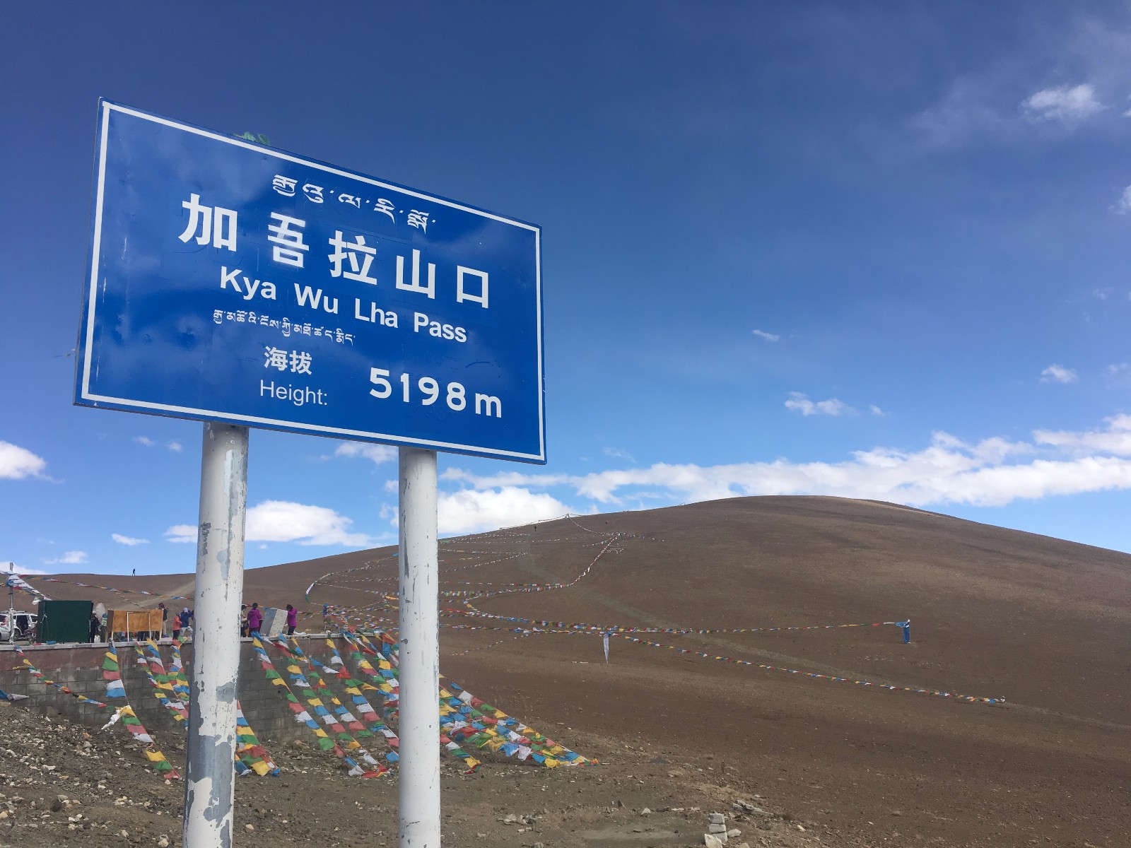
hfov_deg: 61.7
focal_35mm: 29
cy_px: 424
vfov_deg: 48.2
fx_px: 948
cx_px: 566
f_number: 2.2
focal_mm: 4.15
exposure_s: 1/1350
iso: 25
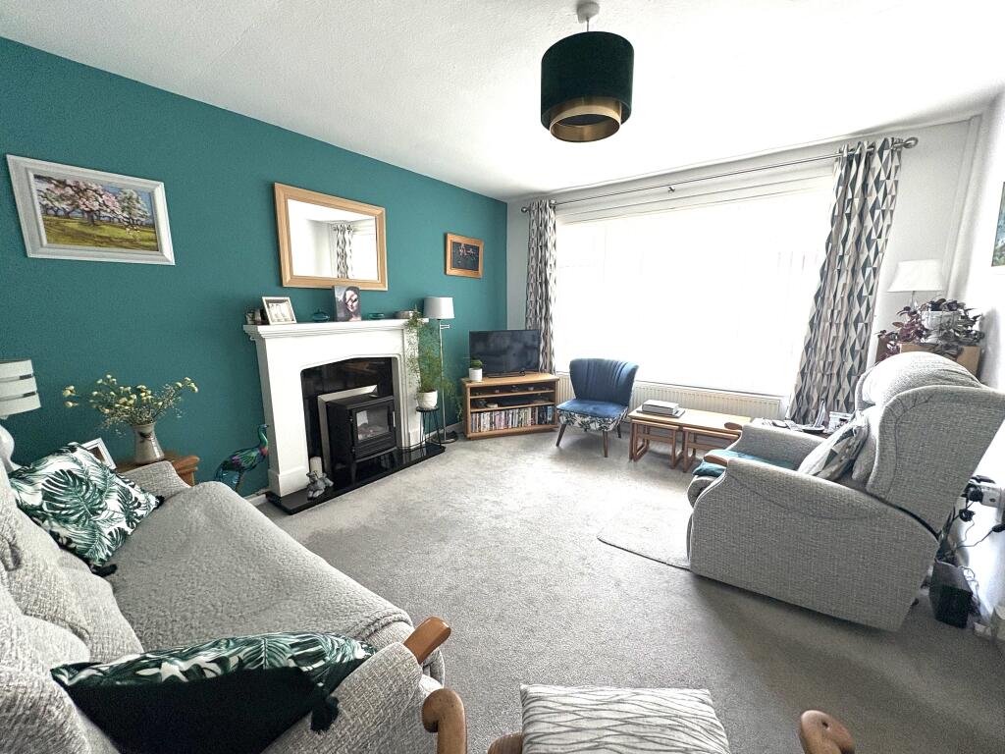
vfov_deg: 85.7
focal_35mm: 14
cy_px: 377
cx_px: 502
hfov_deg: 102.1
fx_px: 406
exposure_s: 1/99
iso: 80
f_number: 2.2
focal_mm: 2.22
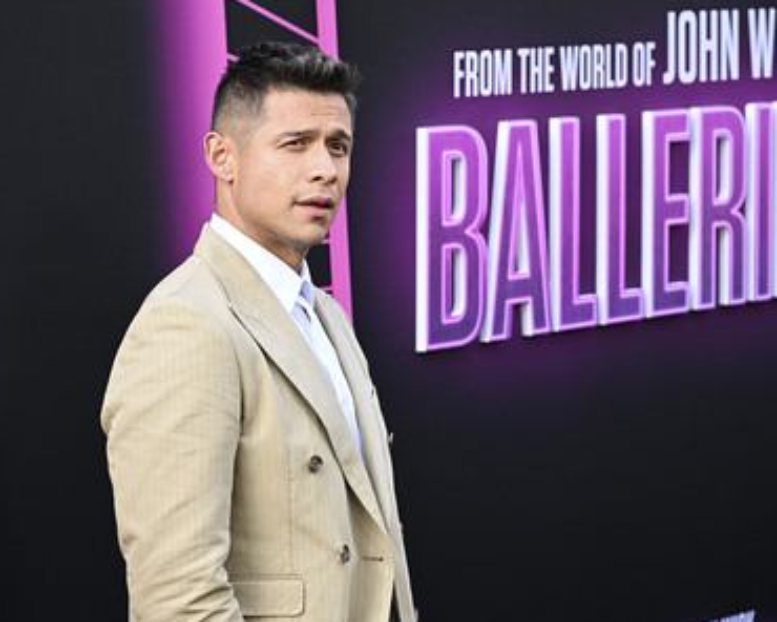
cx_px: 348
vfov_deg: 11.3
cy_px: 311
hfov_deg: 14.1
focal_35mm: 137
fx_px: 3150
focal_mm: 120
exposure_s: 1/320
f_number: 6.3
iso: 1000
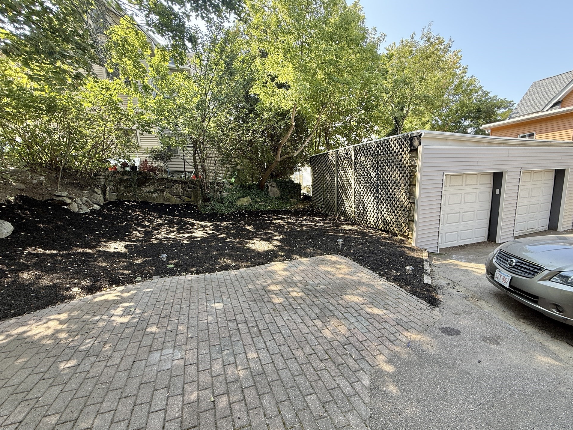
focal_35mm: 15
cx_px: 301
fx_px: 248
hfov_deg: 98.1
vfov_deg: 81.8
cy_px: 220
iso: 50
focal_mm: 2.22
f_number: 2.2
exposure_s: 1/134
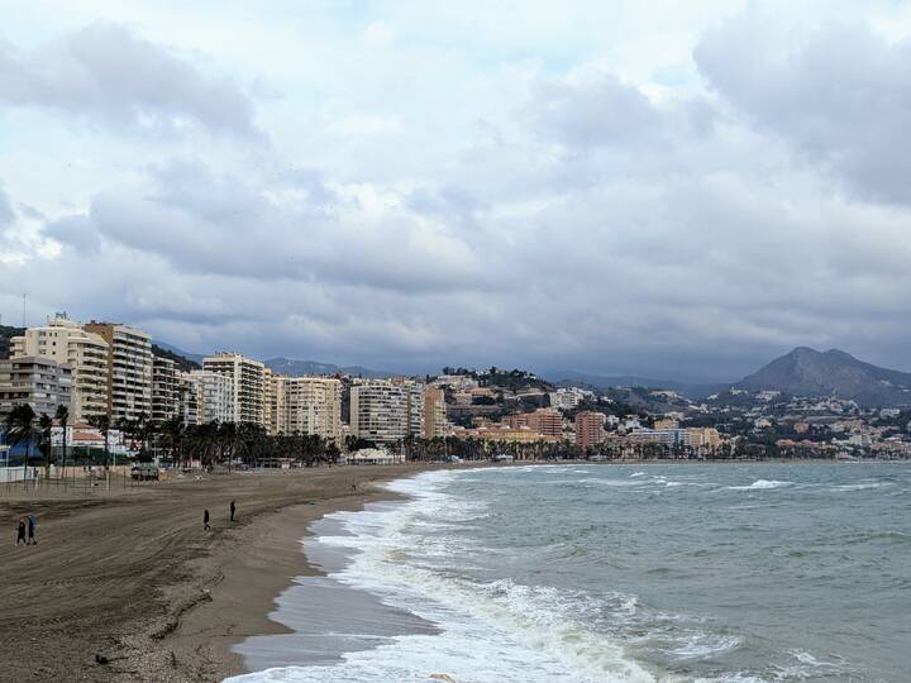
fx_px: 1263
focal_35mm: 48
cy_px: 342
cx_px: 456
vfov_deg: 30.3
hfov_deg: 39.7
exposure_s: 1/1727
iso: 52
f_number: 1.85
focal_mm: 6.81
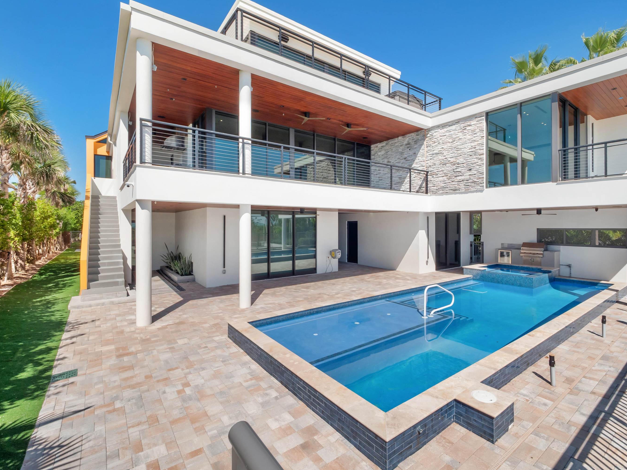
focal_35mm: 16
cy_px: 227
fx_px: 290
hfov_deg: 94.2
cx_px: 345
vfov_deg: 78.1
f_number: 7.1
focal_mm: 7
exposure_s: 1/640
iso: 200
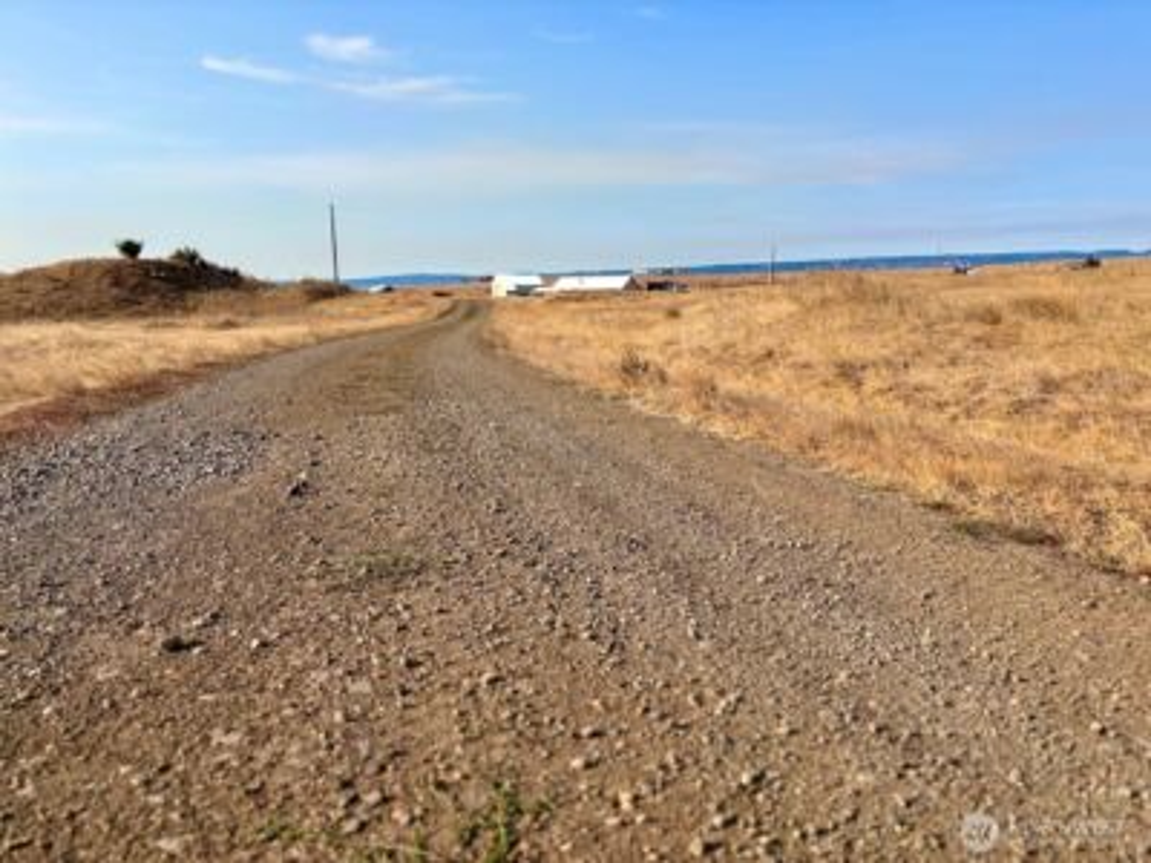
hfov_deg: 67.3
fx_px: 865
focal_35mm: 26
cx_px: 576
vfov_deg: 53.1
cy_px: 432
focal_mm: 5.96
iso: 50
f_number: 1.6
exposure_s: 1/3106
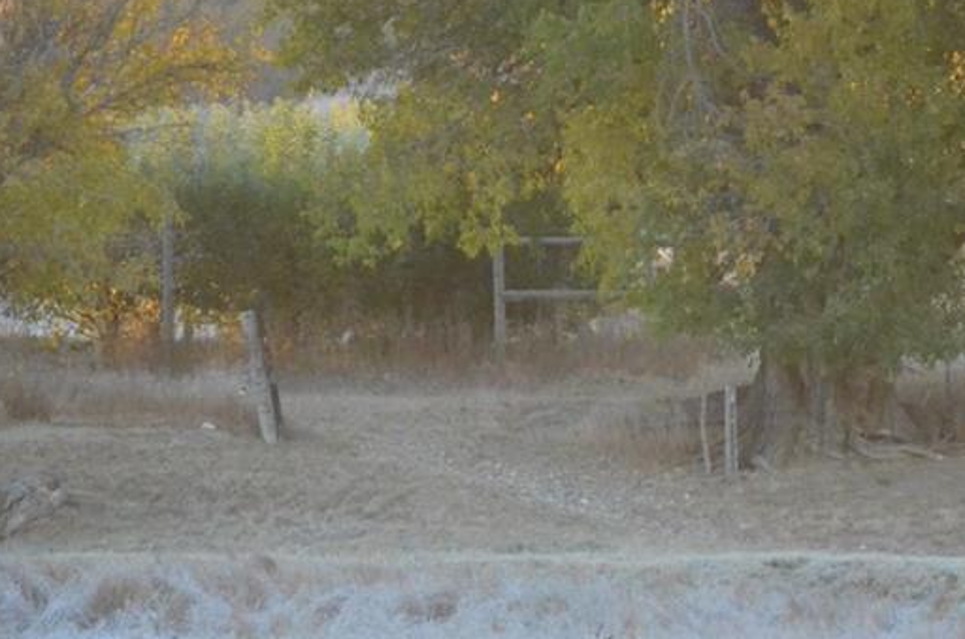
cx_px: 535
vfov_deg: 1.5
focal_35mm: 900
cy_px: 598
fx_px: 24072
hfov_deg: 2.3
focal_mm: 300
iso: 6400
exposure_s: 1/800
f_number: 5.6
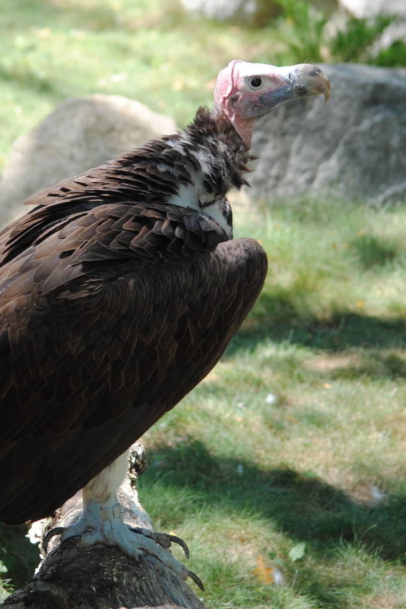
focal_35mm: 248
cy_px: 305
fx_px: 4194
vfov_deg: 8.3
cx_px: 115
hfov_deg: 5.5
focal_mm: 110
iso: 100
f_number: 4.8
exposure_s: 1/125
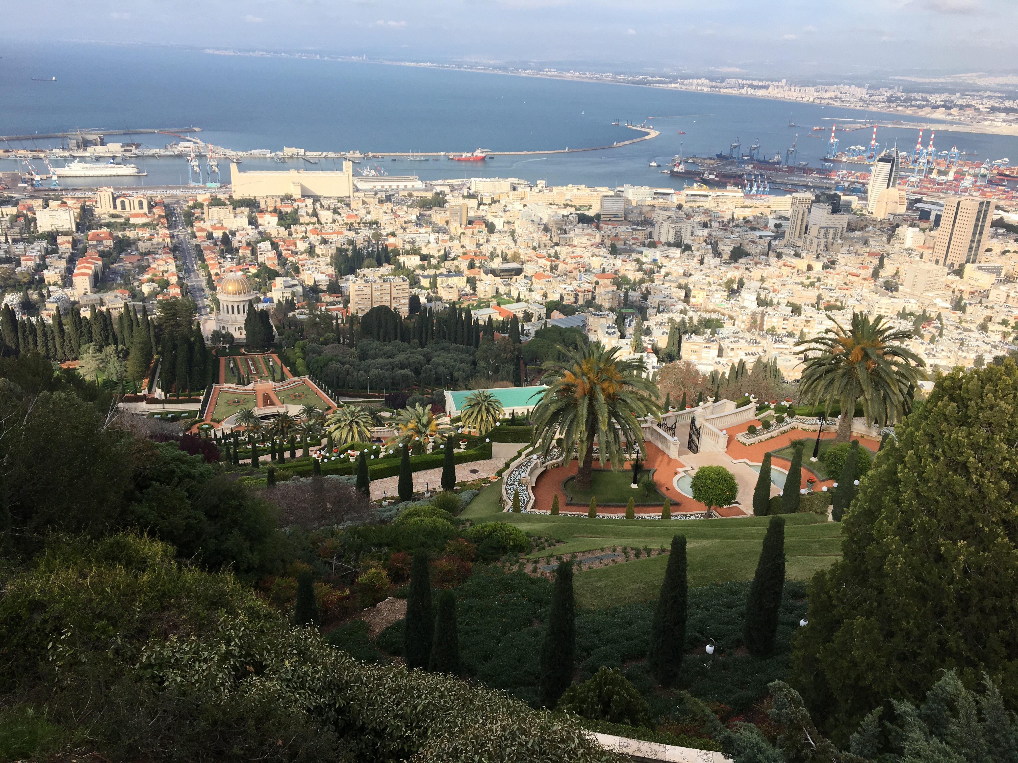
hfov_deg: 61.7
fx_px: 853
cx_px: 509
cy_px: 382
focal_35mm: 29
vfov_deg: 48.2
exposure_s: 1/1399
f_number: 2.2
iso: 25
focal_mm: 4.15
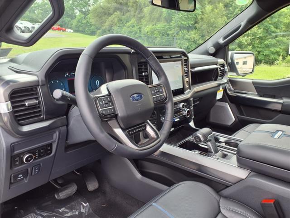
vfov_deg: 51.4
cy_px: 109
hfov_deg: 65.3
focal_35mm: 27
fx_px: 226
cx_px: 145
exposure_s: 1/120
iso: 50
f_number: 1.9
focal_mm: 3.58
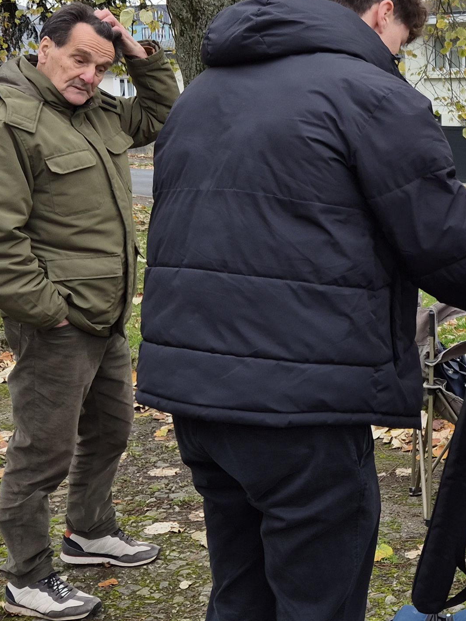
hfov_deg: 20.8
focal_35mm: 65
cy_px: 209
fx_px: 1166
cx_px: 582
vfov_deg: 29.6
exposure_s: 1/218
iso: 25
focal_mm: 5.4
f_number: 1.8
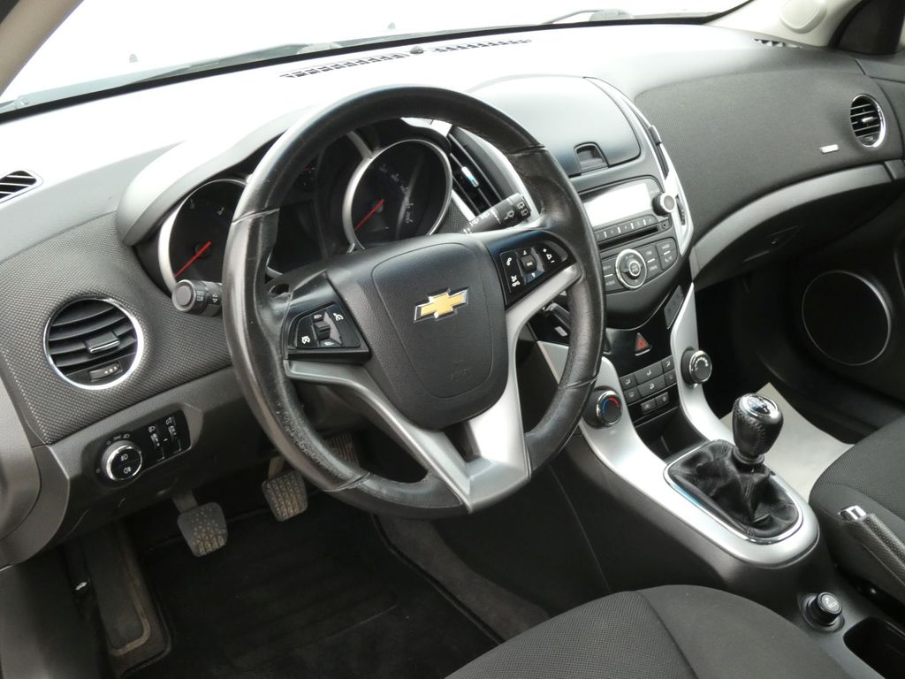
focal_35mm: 35
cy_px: 340
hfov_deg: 52.6
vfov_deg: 40.7
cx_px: 452
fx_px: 915
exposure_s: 1/80
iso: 400
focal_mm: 6.2
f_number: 5.6
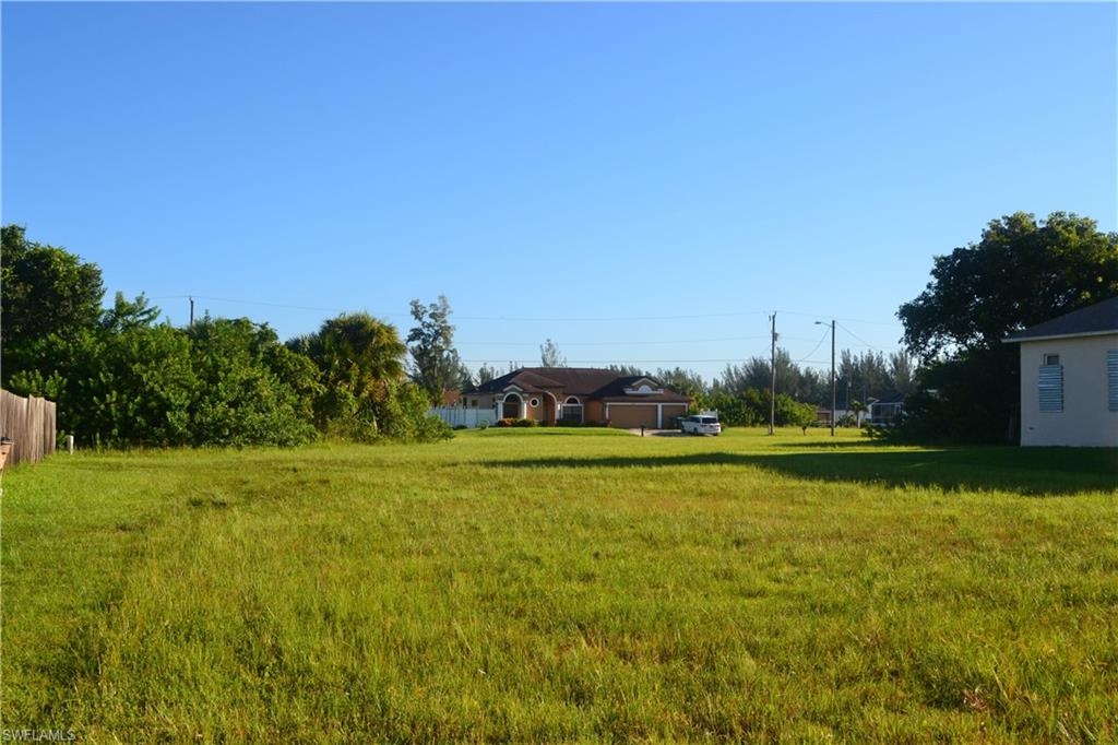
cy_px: 372
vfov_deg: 34.2
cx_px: 559
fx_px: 1211
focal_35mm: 39
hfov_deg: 49.6
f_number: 10
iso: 400
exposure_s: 1/320
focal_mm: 26
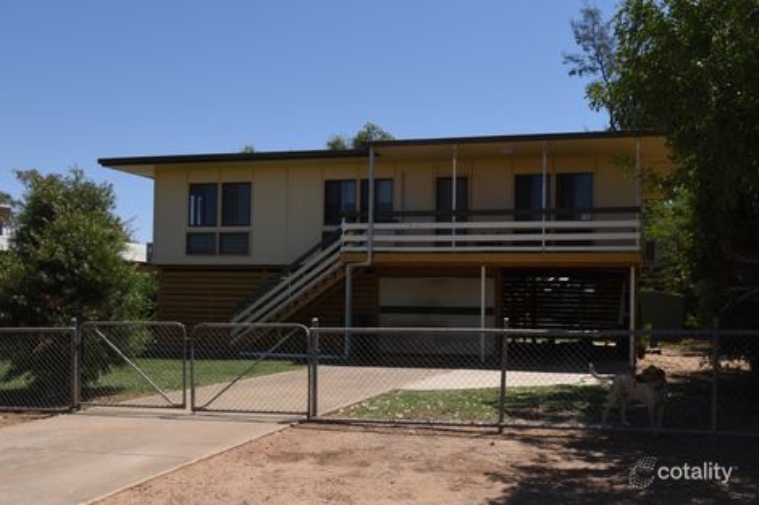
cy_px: 252
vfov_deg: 43.6
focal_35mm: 30
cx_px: 380
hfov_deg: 61.9
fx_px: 632
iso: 200
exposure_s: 1/200
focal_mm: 20
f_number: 16
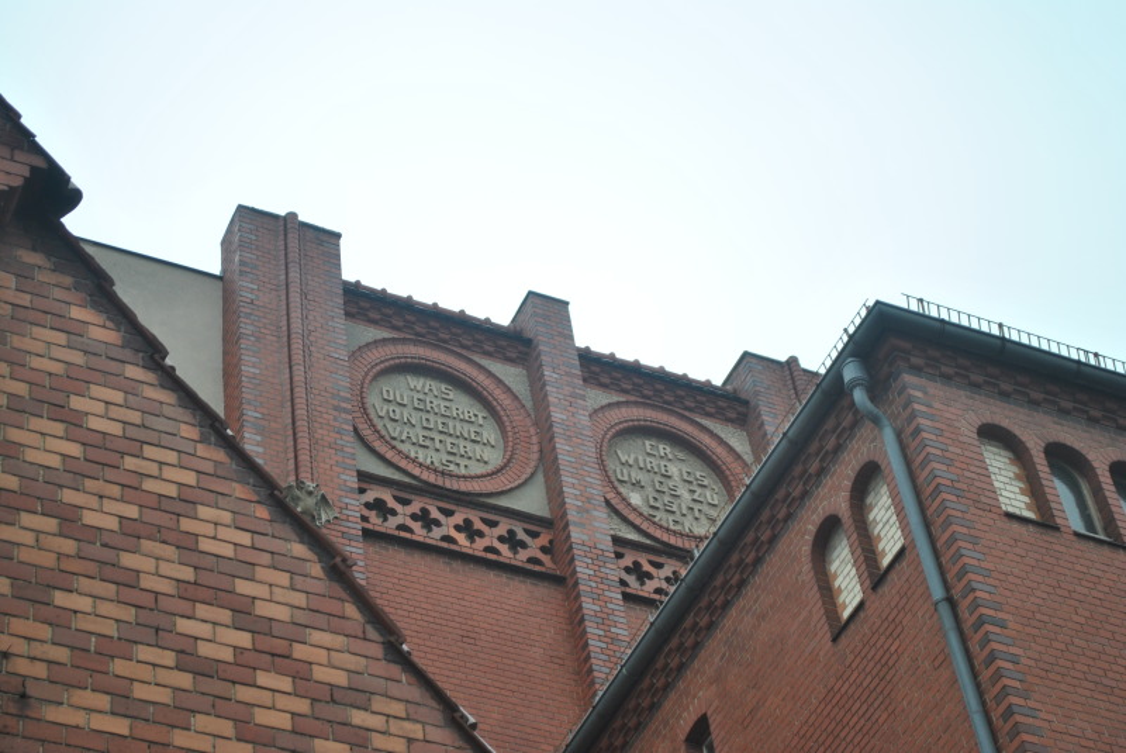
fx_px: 2442
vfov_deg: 17.5
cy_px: 376
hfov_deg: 26.0
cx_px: 563
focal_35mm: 78
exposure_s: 1/80
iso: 200
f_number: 5.6
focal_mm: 52
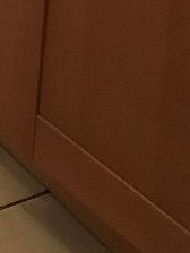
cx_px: -201
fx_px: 937
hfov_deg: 10.5
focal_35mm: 128
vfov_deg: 13.2
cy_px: -260
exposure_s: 1/17
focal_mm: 3.99
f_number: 1.8
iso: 80
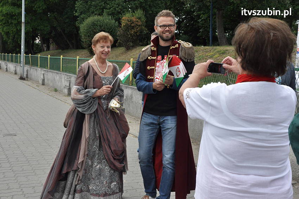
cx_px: 150
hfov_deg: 41.1
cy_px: 100
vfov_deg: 28.0
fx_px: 398
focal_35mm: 48
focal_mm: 32
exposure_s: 1/640
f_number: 13
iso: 1250
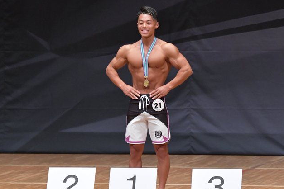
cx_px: 138
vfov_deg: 3.9
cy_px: 106
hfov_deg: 5.9
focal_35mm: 352
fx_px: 2777
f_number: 5.6
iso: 6400
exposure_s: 1/400
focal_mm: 190
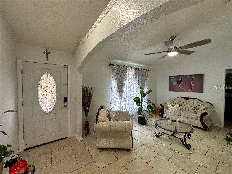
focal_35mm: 14
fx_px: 94
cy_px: 87
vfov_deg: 85.7
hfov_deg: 102.1
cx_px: 116
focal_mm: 2.22
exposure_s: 1/120
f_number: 2.2
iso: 160
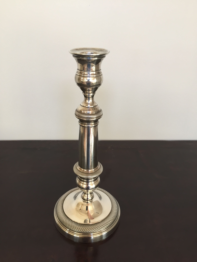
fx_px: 220
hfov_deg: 48.2
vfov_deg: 61.7
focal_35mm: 29
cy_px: 131
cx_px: 98
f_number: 2.2
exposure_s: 1/33
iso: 50
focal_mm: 4.15
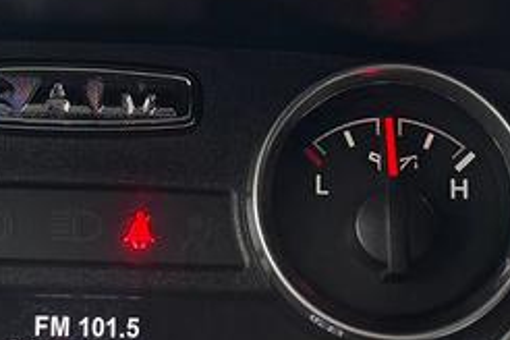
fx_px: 1842
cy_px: 68
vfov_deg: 10.5
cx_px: 135
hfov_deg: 15.7
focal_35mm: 130
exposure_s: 1/120
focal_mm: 6.76
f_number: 1.78
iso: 80
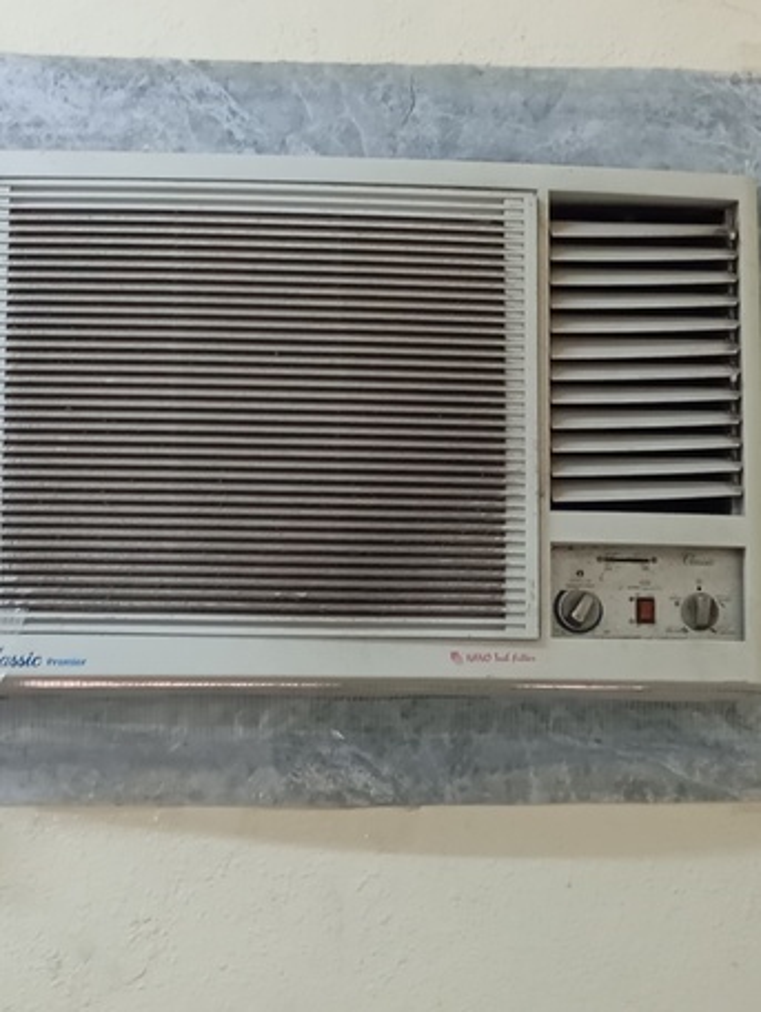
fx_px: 2370
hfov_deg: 18.2
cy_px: 506
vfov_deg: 24.1
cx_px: 380
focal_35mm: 81
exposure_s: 1/24
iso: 1433
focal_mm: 4.22
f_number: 1.8
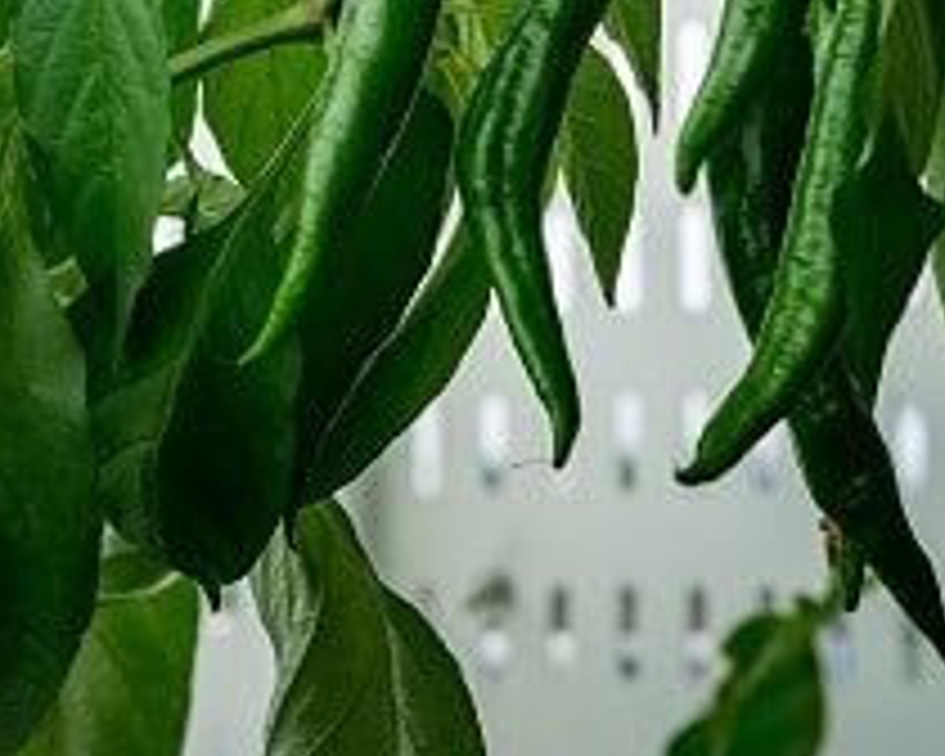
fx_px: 3748
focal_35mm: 134
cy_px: -108
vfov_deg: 11.3
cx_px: 432
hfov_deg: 14.4
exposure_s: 1/125
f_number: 8
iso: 100
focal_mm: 50
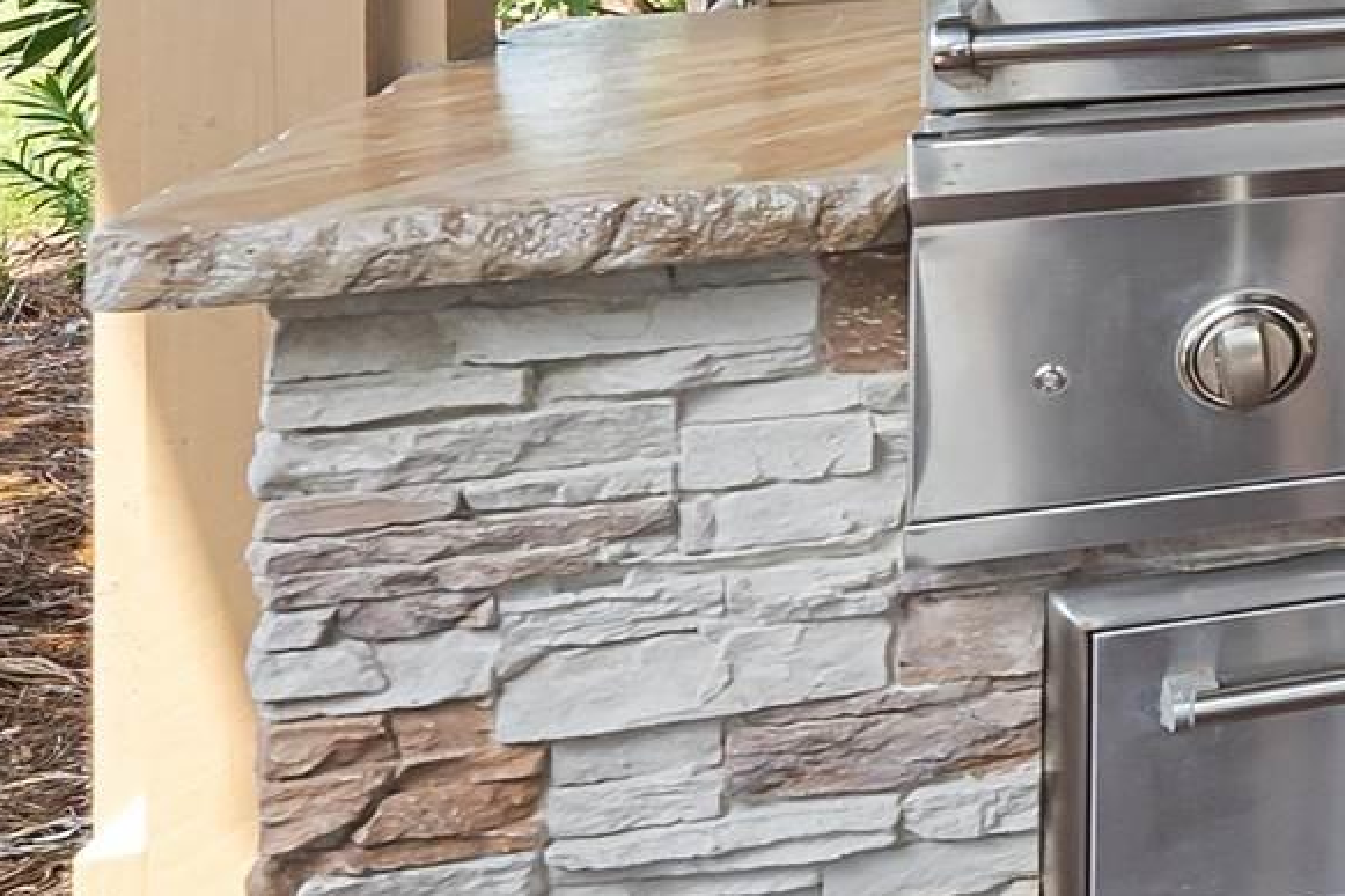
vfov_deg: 16.8
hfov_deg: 16.5
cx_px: 2993
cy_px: -426
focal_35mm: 74
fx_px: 2764
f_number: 8
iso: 400
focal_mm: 14
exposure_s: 1/100
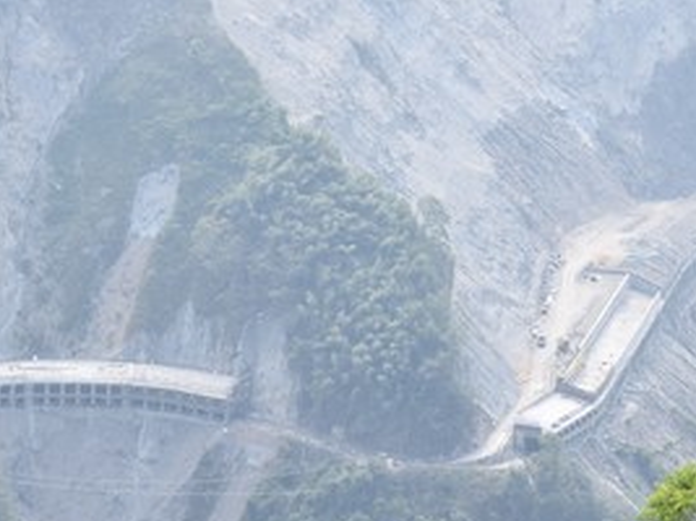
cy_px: 141
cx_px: 404
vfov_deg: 6.1
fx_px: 4885
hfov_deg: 8.1
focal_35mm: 243
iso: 200
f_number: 8
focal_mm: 75
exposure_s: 1/250
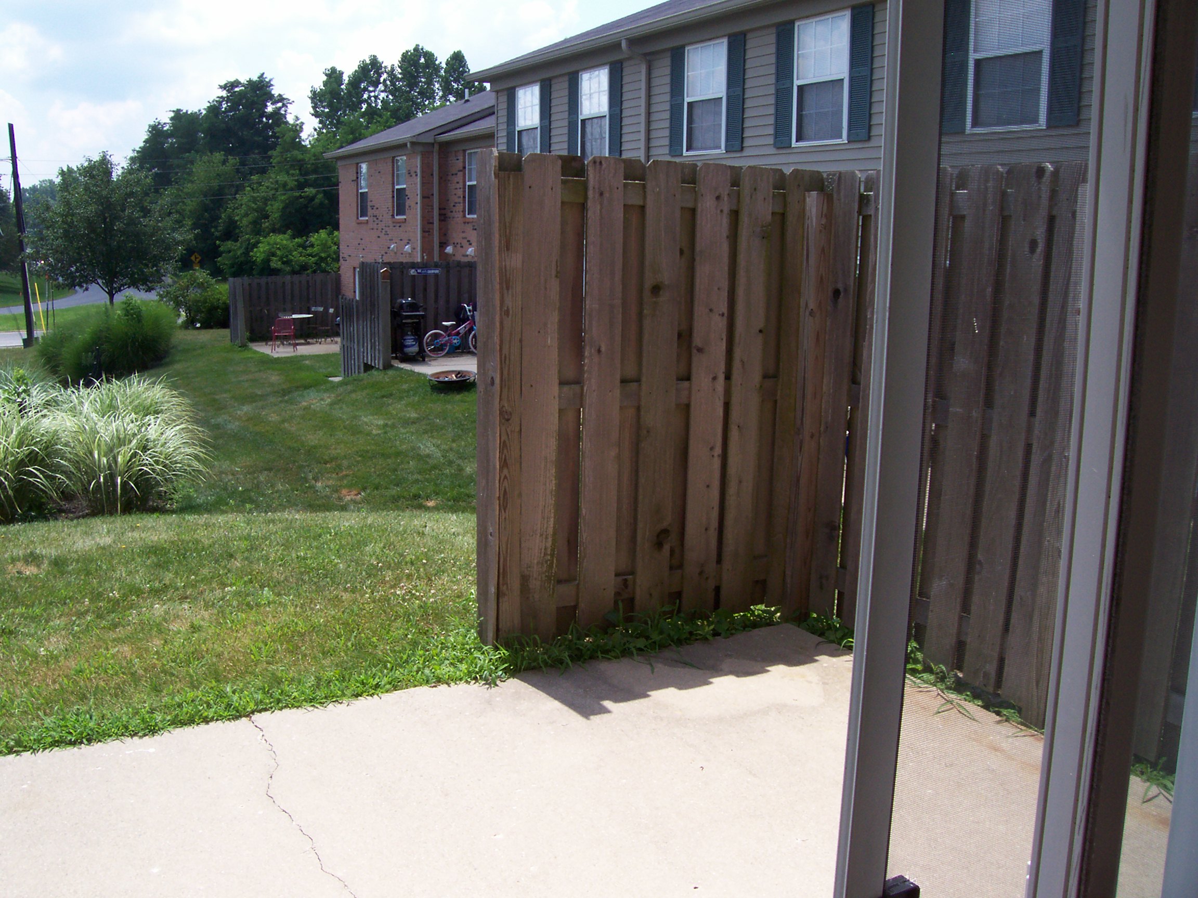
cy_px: 449
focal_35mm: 34
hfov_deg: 54.0
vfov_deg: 41.8
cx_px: 599
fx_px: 1177
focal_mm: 5.6
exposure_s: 1/355
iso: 80
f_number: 5.1
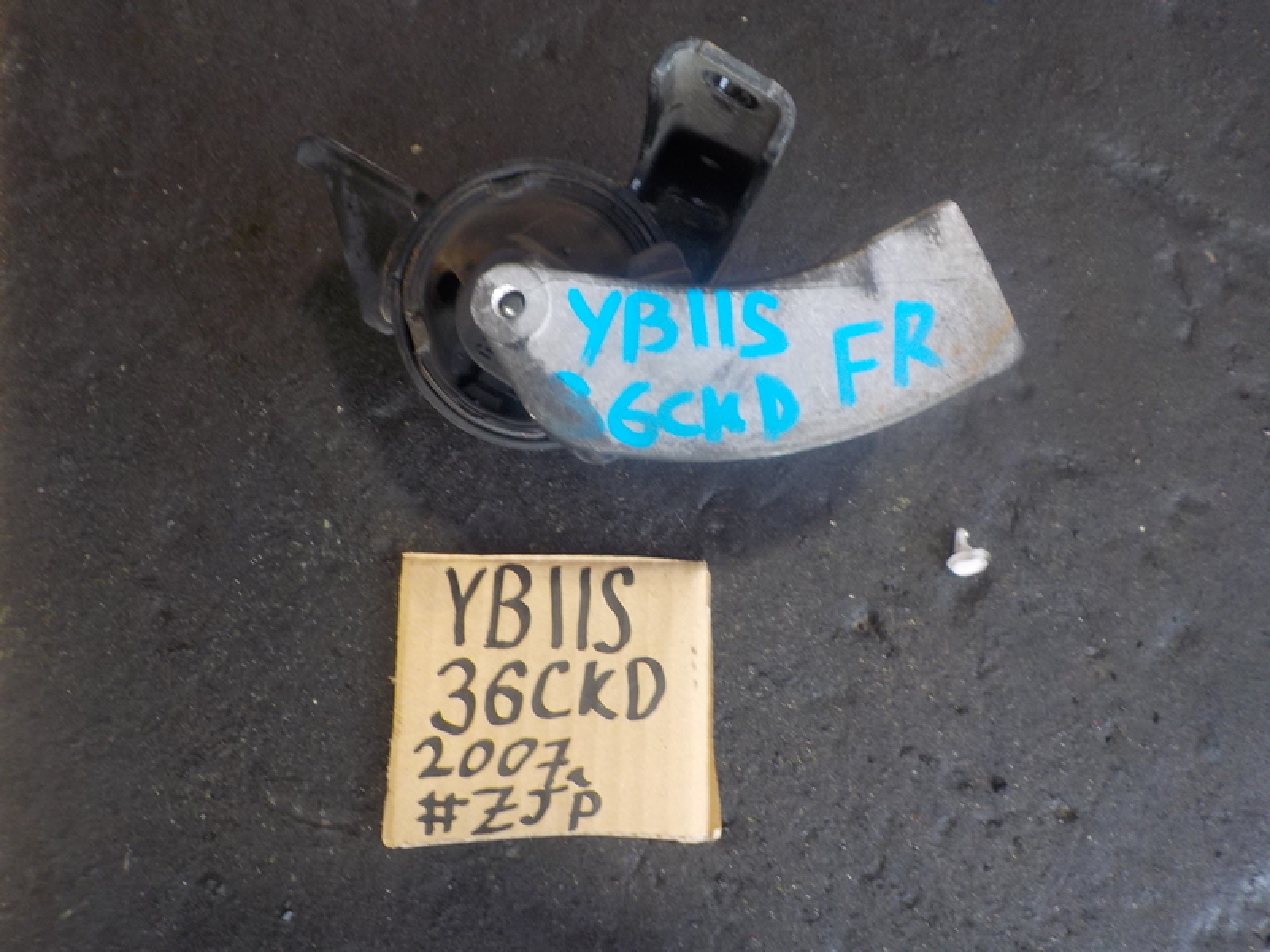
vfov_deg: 46.8
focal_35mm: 30
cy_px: 476
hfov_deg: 60.0
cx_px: 635
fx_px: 1101
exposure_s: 1/30
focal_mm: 4.1
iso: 160
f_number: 3.3
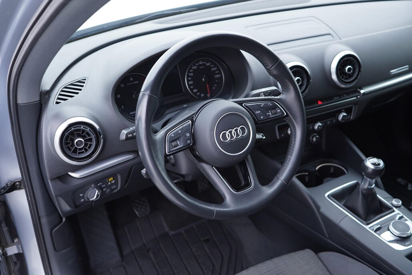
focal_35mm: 36
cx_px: 206
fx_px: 412
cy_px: 138
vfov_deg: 36.9
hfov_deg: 53.1
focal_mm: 24
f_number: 2.8
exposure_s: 1/40
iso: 250
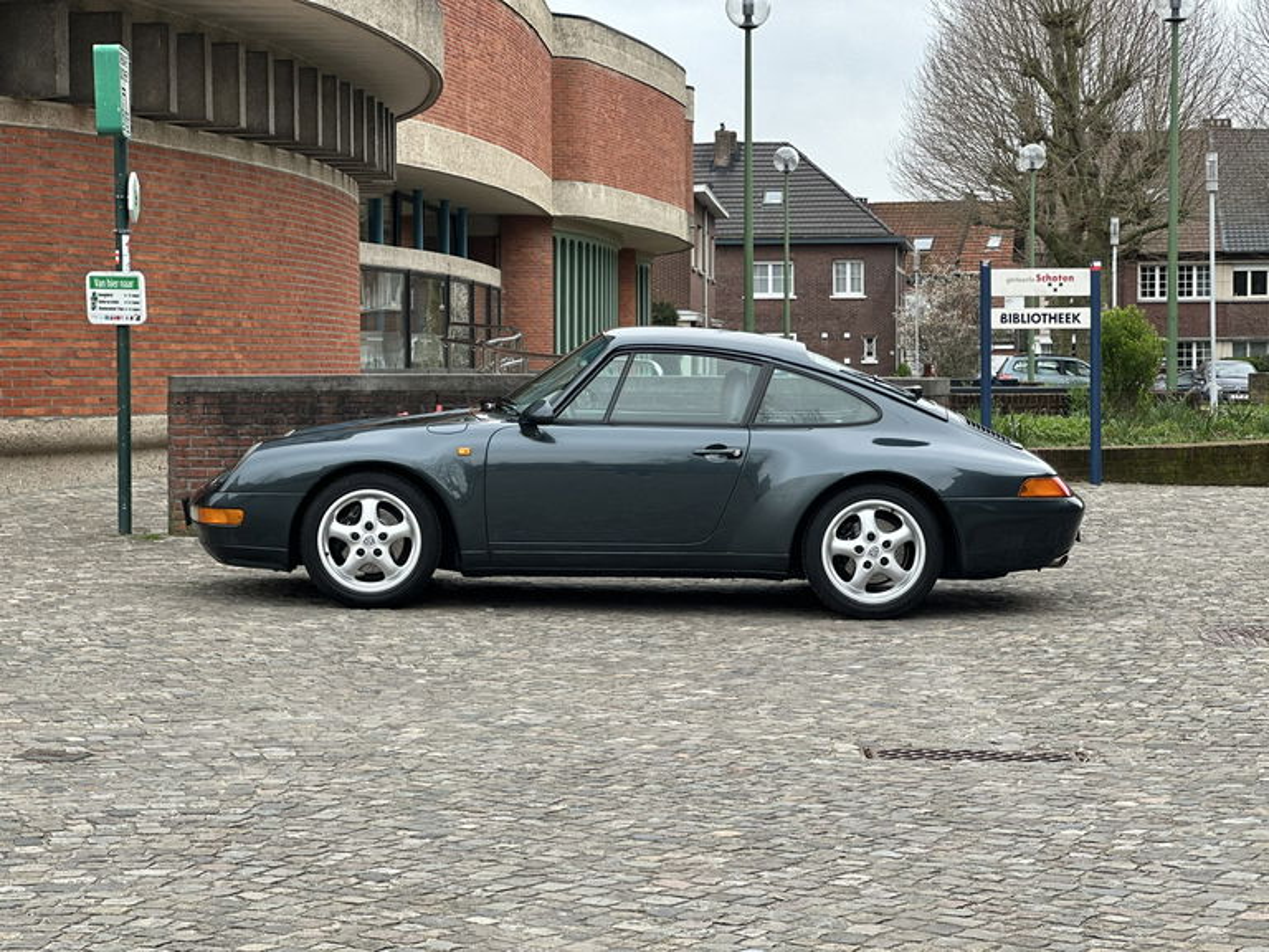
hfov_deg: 25.3
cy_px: 476
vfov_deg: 19.1
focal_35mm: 77
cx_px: 634
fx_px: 2823
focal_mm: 9
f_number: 2.8
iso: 20
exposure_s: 1/121
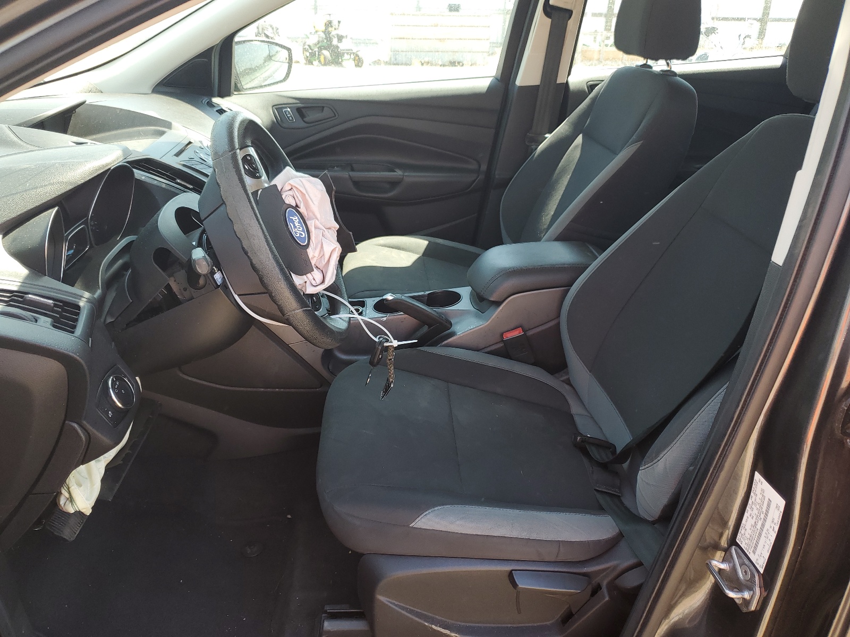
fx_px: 638
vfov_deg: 53.1
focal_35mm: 26
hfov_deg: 67.3
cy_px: 318
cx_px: 425
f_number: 1.5
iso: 50
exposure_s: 1/250
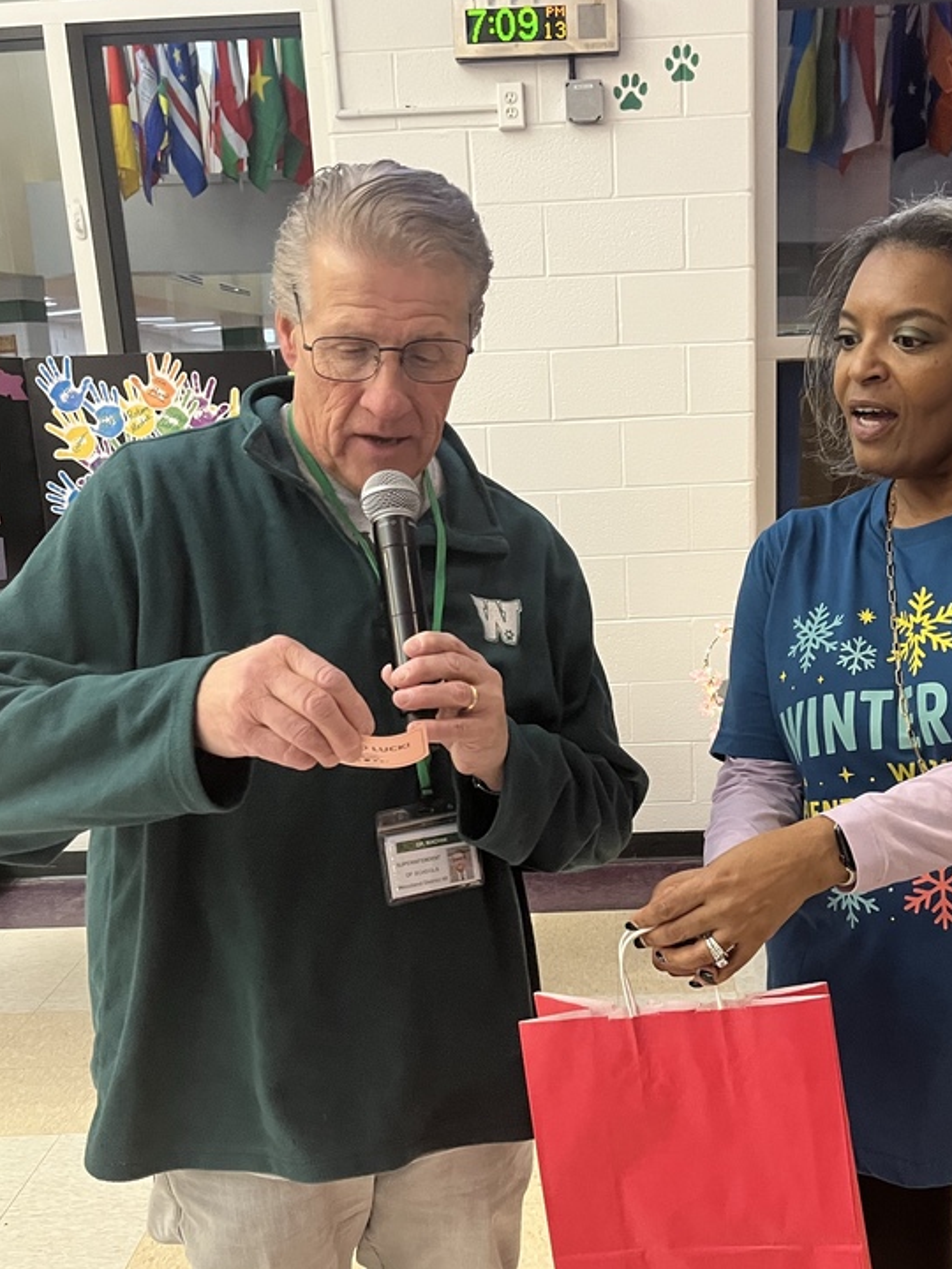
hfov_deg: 38.4
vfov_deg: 49.9
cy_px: 749
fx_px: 1357
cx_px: 591
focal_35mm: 37
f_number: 1.6
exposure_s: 1/40
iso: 400
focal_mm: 5.1
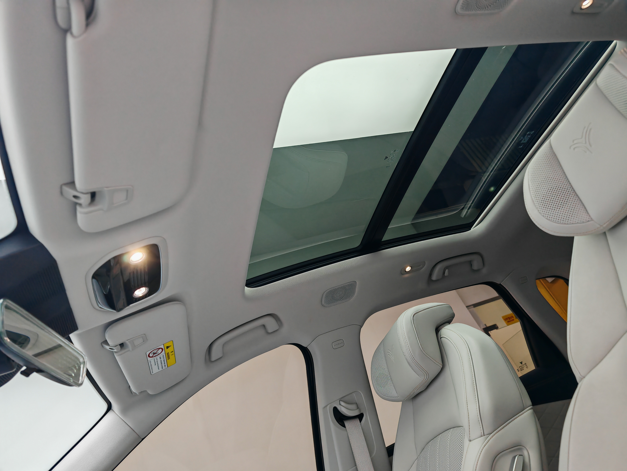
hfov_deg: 65.3
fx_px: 489
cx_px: 314
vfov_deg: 51.4
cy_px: 236
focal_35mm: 27
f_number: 1.6
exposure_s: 1/100
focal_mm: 7.62
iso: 160
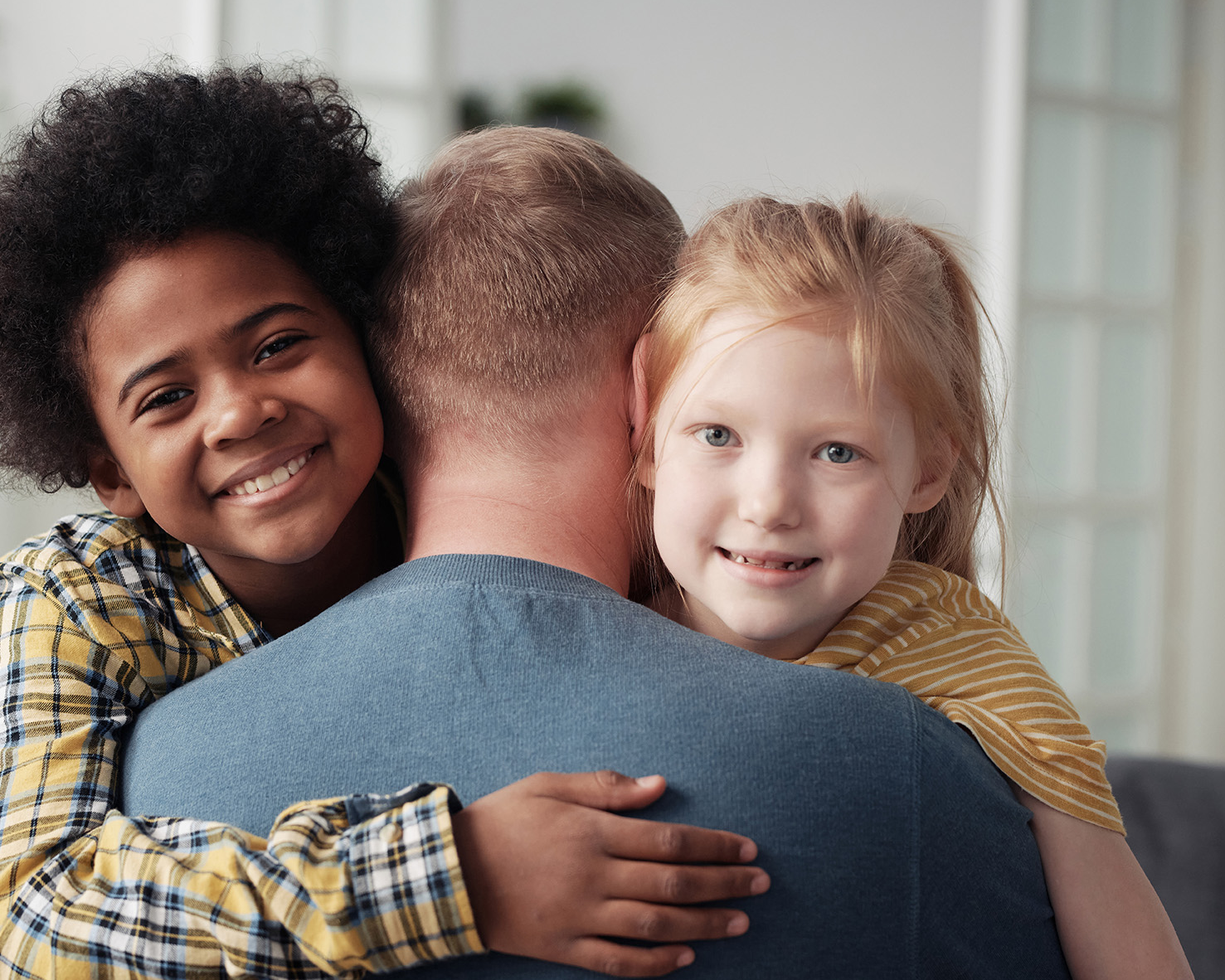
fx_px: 3880
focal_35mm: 107
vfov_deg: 14.4
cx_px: 536
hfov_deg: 17.9
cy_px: 518
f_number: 3.5
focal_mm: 85
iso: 800
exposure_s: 1/160
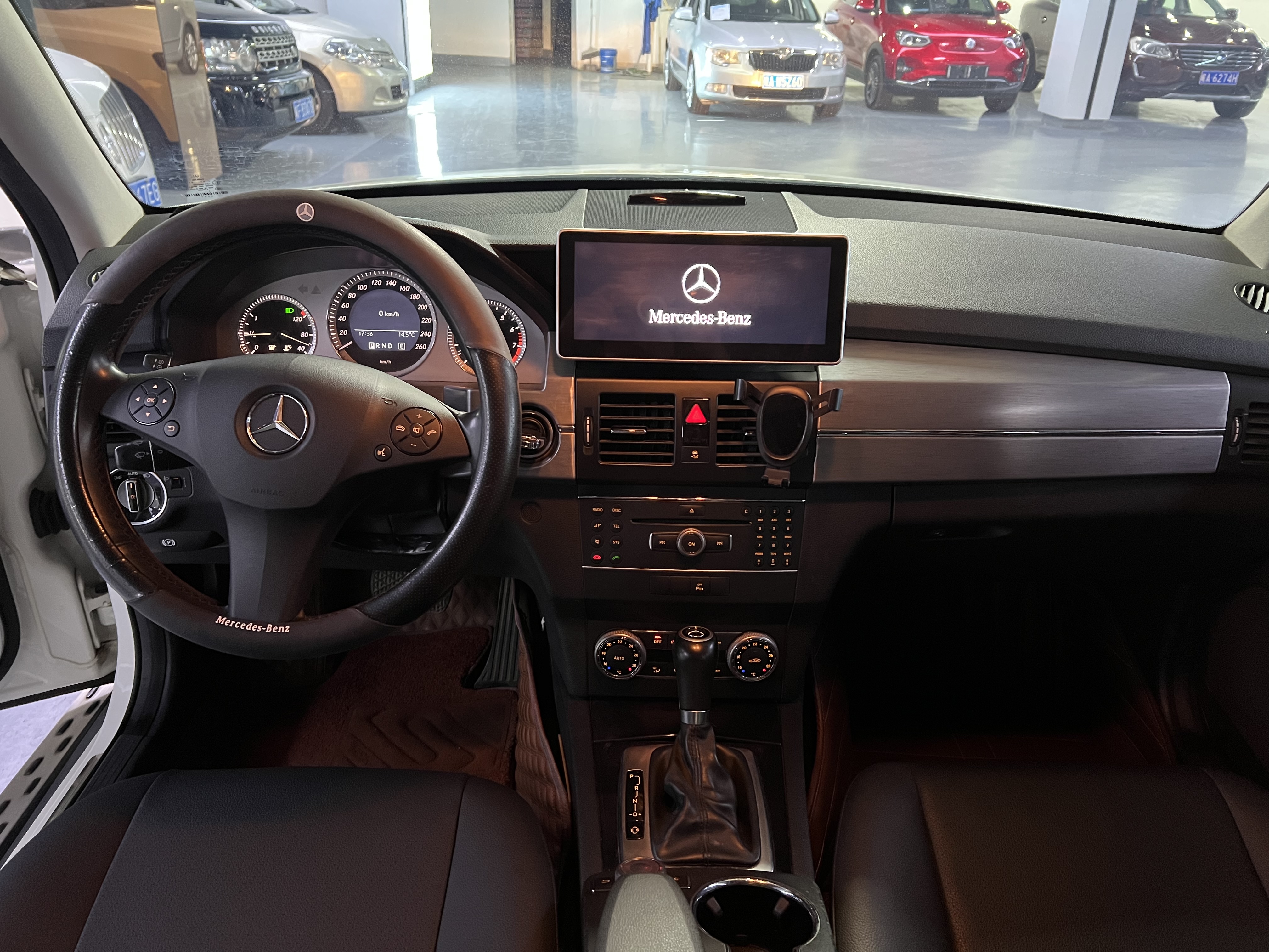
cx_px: 634
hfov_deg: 67.3
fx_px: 953
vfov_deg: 53.1
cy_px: 476
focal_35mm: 26
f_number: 1.5
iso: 500
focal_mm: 5.7
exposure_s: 1/25
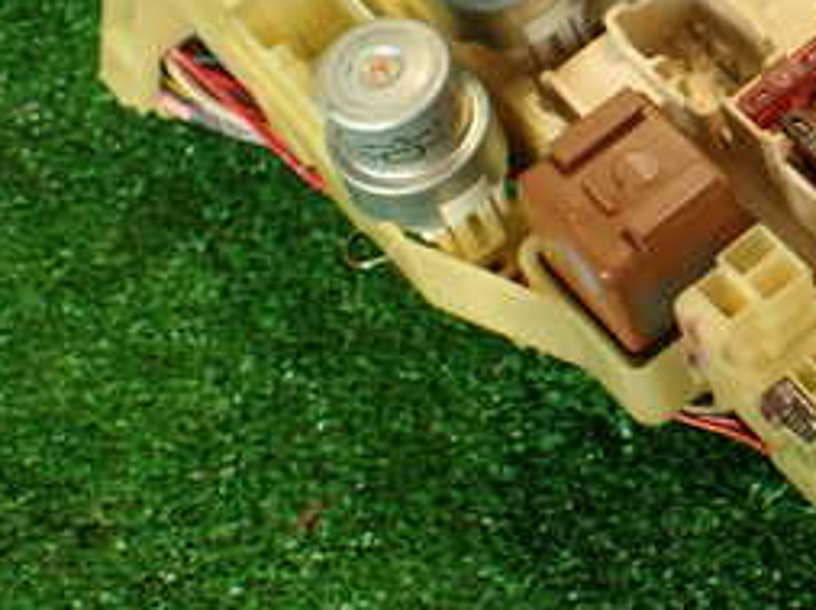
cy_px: 126
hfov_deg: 23.7
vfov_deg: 19.2
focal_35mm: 76
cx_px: 955
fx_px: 1789
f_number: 2.4
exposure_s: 1/40
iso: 200
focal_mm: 5.79
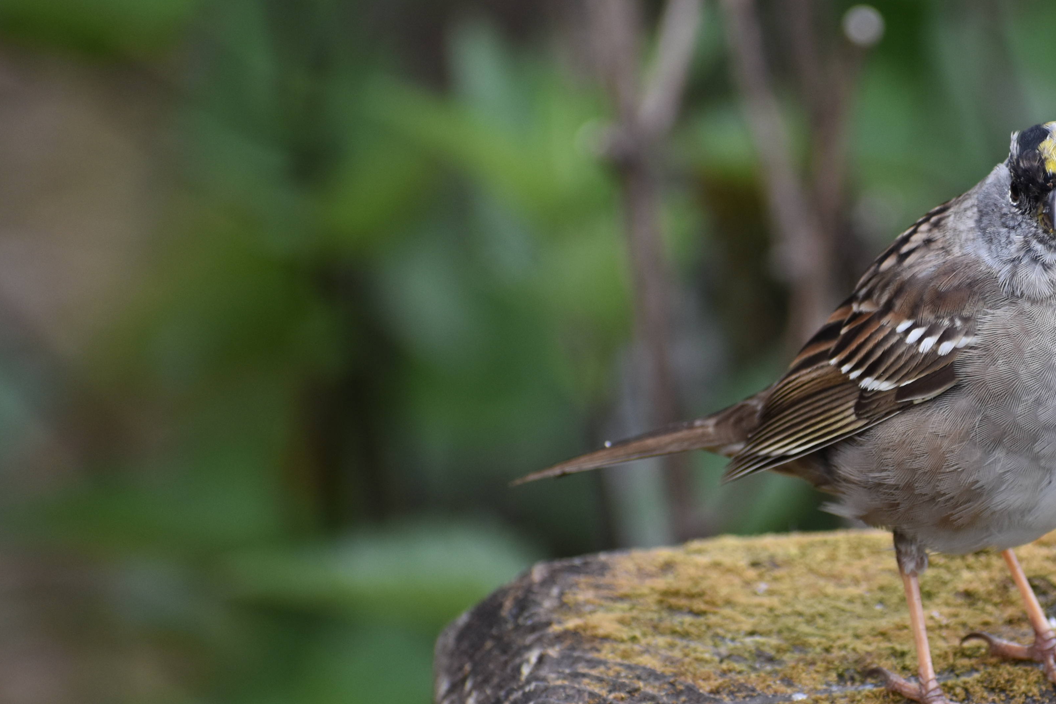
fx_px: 16513
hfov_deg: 3.7
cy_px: 404
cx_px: 979
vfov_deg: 2.4
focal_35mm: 563
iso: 400
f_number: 5.3
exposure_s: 1/320
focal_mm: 200
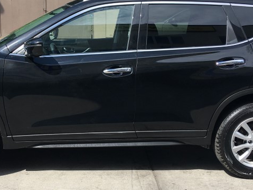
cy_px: 93
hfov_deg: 31.1
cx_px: 102
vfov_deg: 23.6
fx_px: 453
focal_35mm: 62
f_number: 2.2
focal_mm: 4.15
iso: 25
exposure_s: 1/1054
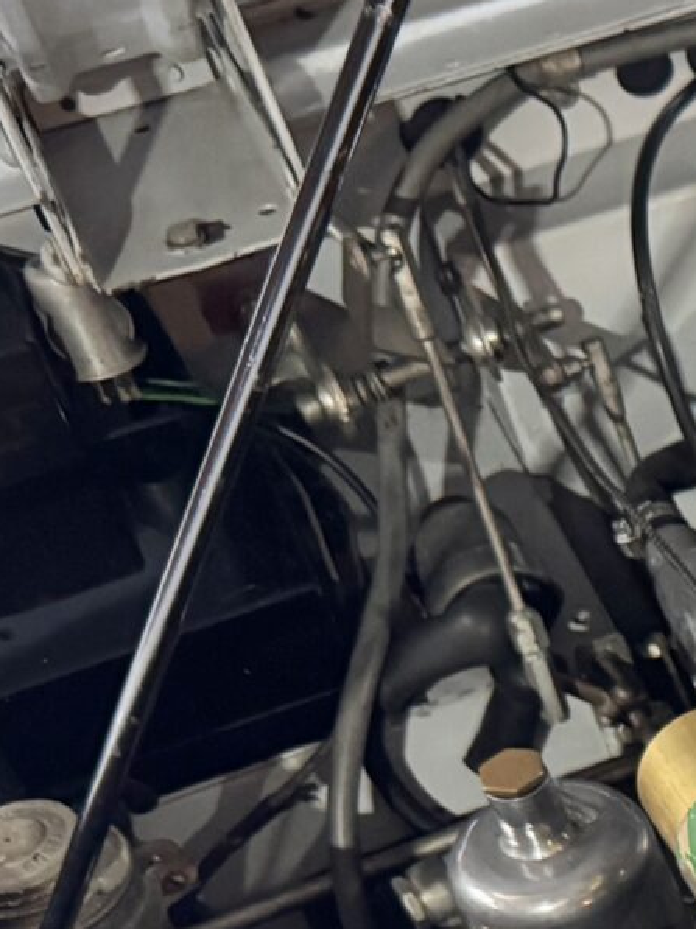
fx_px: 2764
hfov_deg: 12.2
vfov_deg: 18.3
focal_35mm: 103
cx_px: 1513
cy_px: 1058
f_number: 1.78
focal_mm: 6.76
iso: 800
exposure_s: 1/50
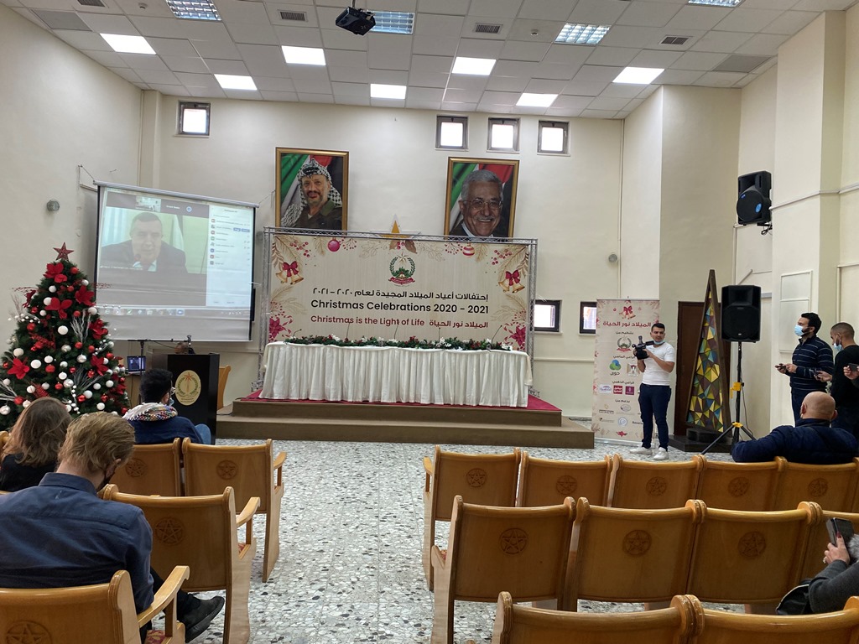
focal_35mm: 26
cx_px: 430
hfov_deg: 67.3
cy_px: 322
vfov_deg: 53.1
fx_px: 645
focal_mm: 4.25
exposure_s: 1/100
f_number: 1.8
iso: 80
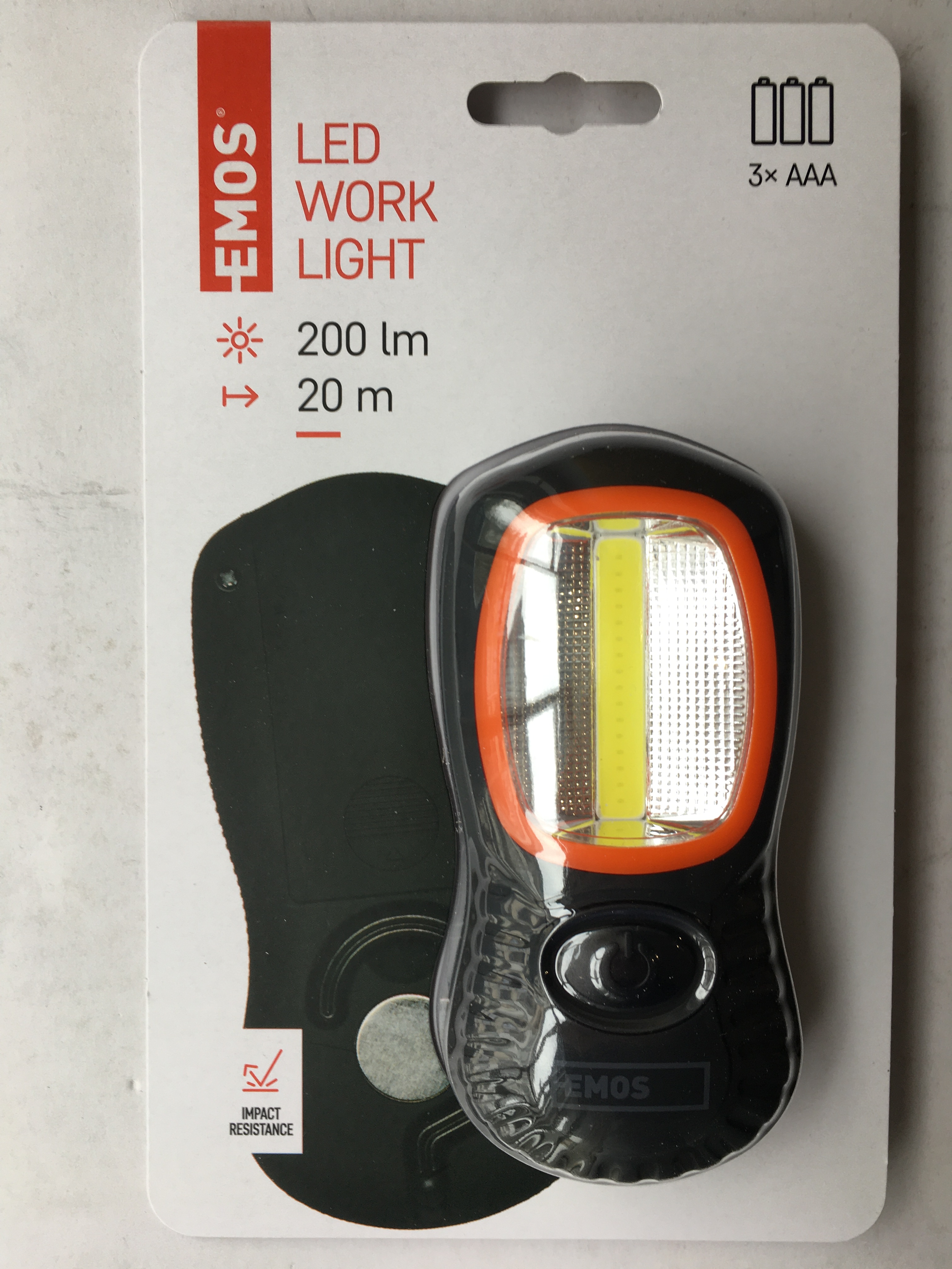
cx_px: 476
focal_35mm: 29
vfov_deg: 61.7
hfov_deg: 48.2
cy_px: 634
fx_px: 1063
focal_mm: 4.15
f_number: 2.2
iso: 25
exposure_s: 1/50
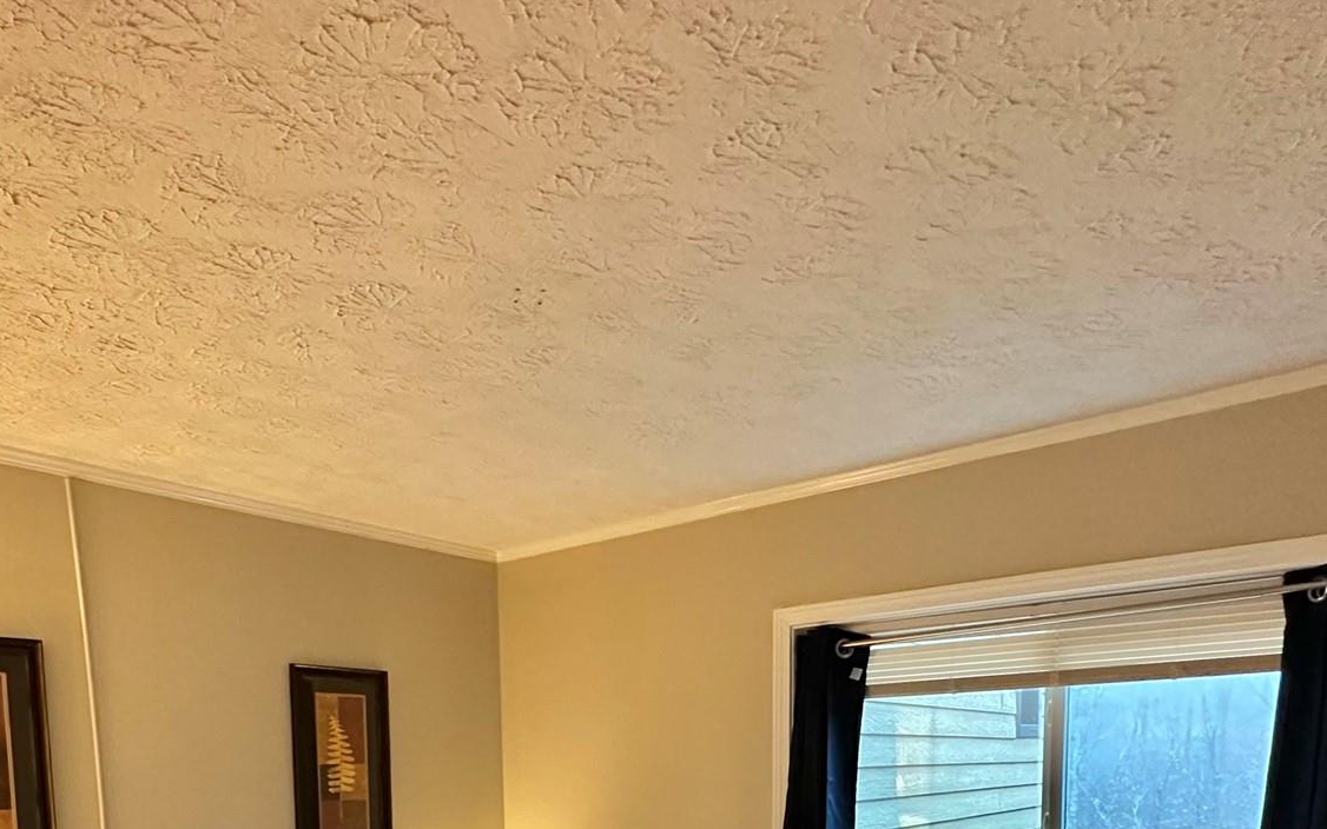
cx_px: 573
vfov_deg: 39.5
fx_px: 977
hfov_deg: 68.1
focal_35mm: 27
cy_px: 863
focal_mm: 2.22
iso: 500
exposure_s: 1/60
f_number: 2.2
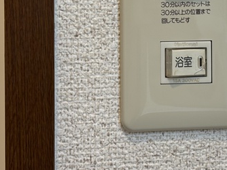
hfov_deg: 17.9
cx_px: 175
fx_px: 714
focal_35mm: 109
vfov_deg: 13.4
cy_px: 8
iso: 64
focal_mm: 5.96
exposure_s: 1/60
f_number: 1.6
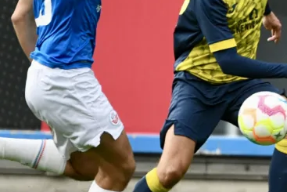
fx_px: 8900
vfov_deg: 1.2
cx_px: 278
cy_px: 58
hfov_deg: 1.8
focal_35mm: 1116
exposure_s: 1/1600
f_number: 5.6
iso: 2000
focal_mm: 400
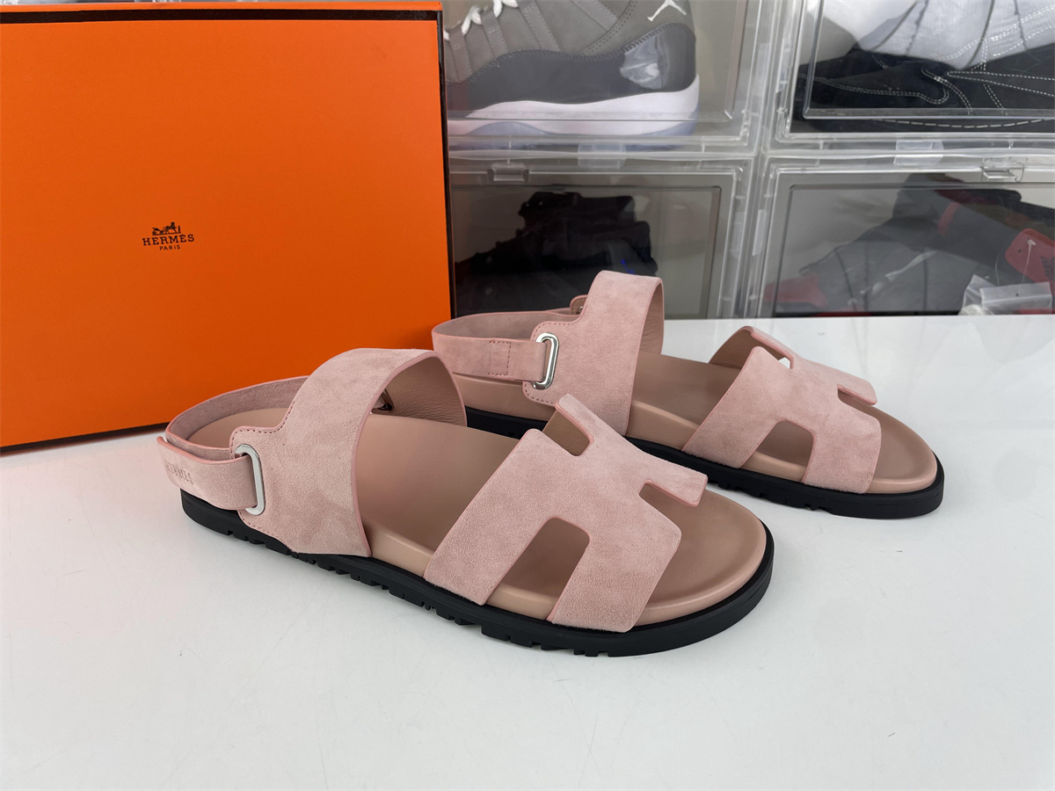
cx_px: 528
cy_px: 396
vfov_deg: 53.1
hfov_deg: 67.3
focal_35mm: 26
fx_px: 792
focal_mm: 4.2
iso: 32
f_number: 1.6
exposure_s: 1/221
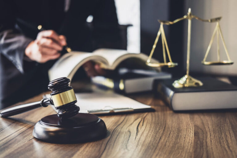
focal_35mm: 53
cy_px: 79
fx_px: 349
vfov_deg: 25.5
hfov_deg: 37.5
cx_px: 118
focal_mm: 35
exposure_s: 1/80
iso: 640
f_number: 2
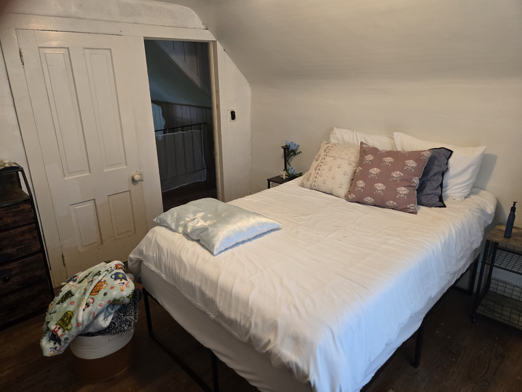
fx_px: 347
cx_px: 261
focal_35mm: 23
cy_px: 196
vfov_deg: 58.9
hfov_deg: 73.9
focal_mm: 5.4
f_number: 1.8
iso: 400
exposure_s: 1/120
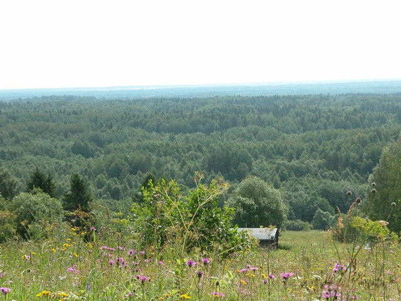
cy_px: 150
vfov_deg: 12.8
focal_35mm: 116
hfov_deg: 17.0
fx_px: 1344
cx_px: 200
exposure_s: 1/438
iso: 200
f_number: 6.7
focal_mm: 29.5
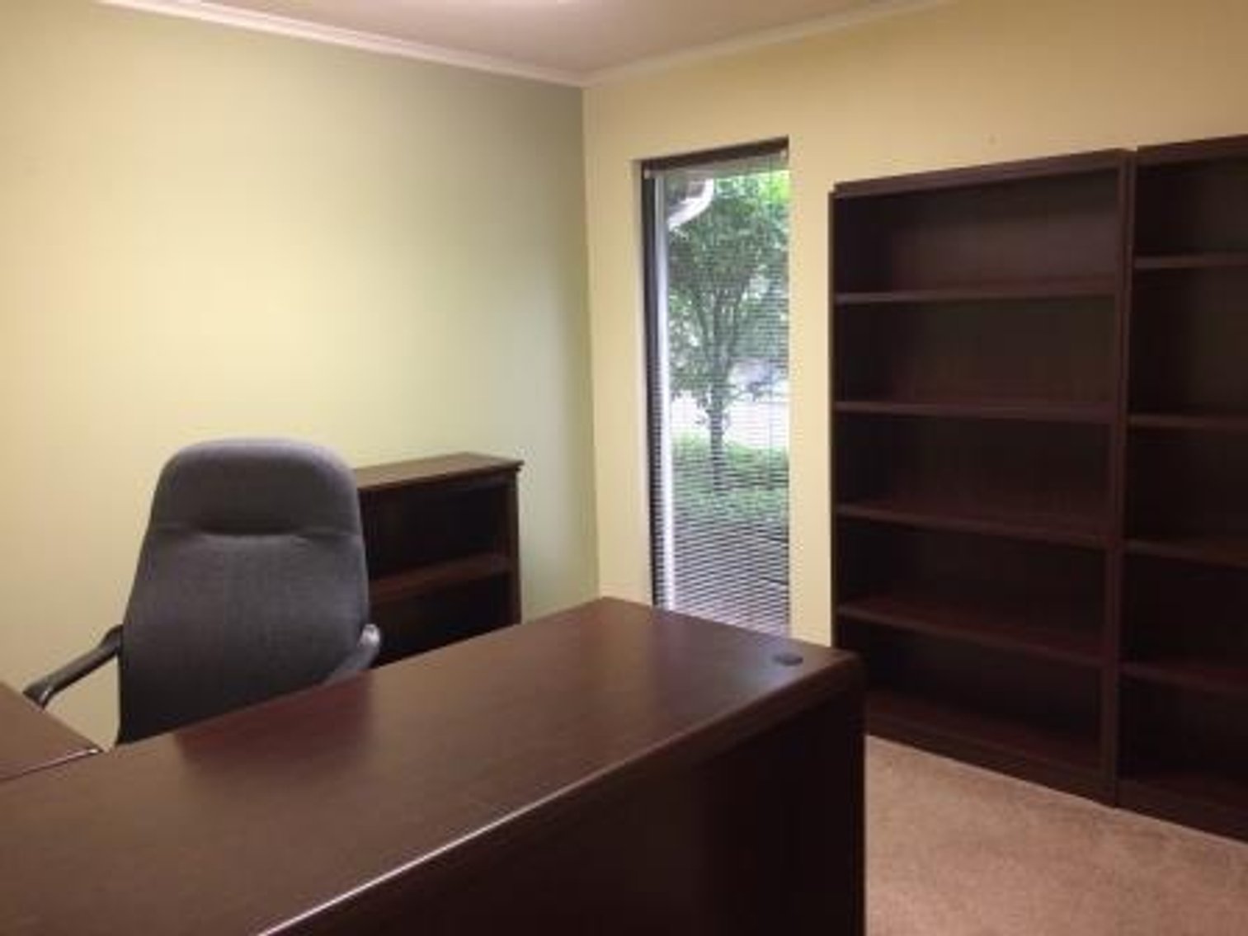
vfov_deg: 48.2
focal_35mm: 29
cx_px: 624
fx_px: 1046
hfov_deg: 61.7
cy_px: 468
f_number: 2.2
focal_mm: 4.15
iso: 250
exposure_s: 1/30
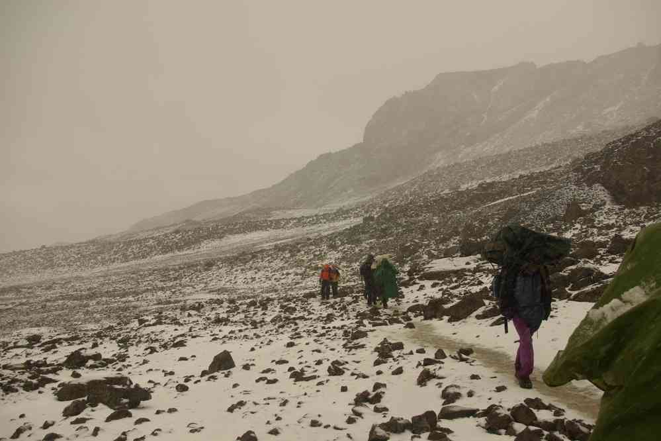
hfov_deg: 55.1
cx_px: 330
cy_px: 220
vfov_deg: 38.4
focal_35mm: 34
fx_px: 633
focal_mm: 23
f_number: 8
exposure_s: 1/350
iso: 100
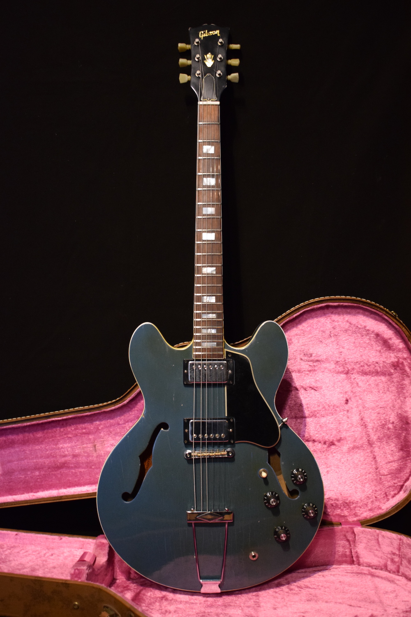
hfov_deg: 31.9
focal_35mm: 42
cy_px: 308
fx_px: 719
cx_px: 206
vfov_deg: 46.4
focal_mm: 28
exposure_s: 1/30
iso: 2200
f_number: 4.2
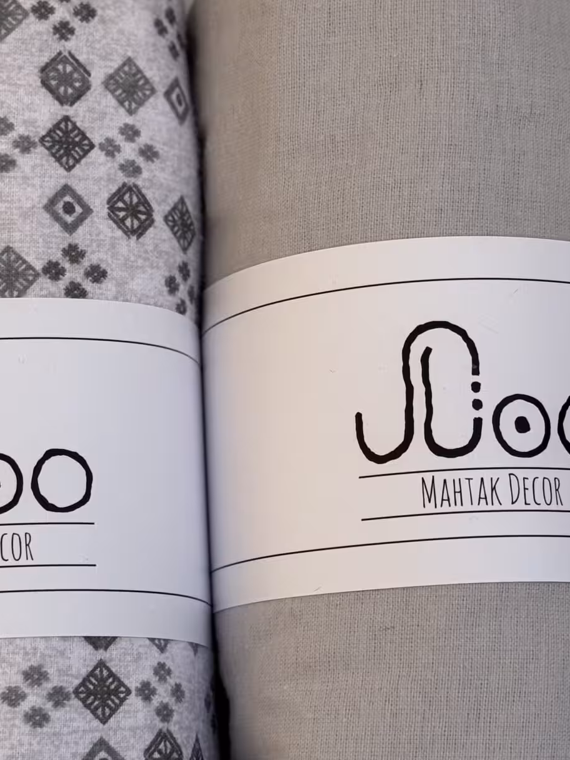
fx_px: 2219
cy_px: 413
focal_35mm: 101
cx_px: 218
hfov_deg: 14.6
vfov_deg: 19.4
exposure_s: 1/966
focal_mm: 6.76
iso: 64
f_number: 1.78
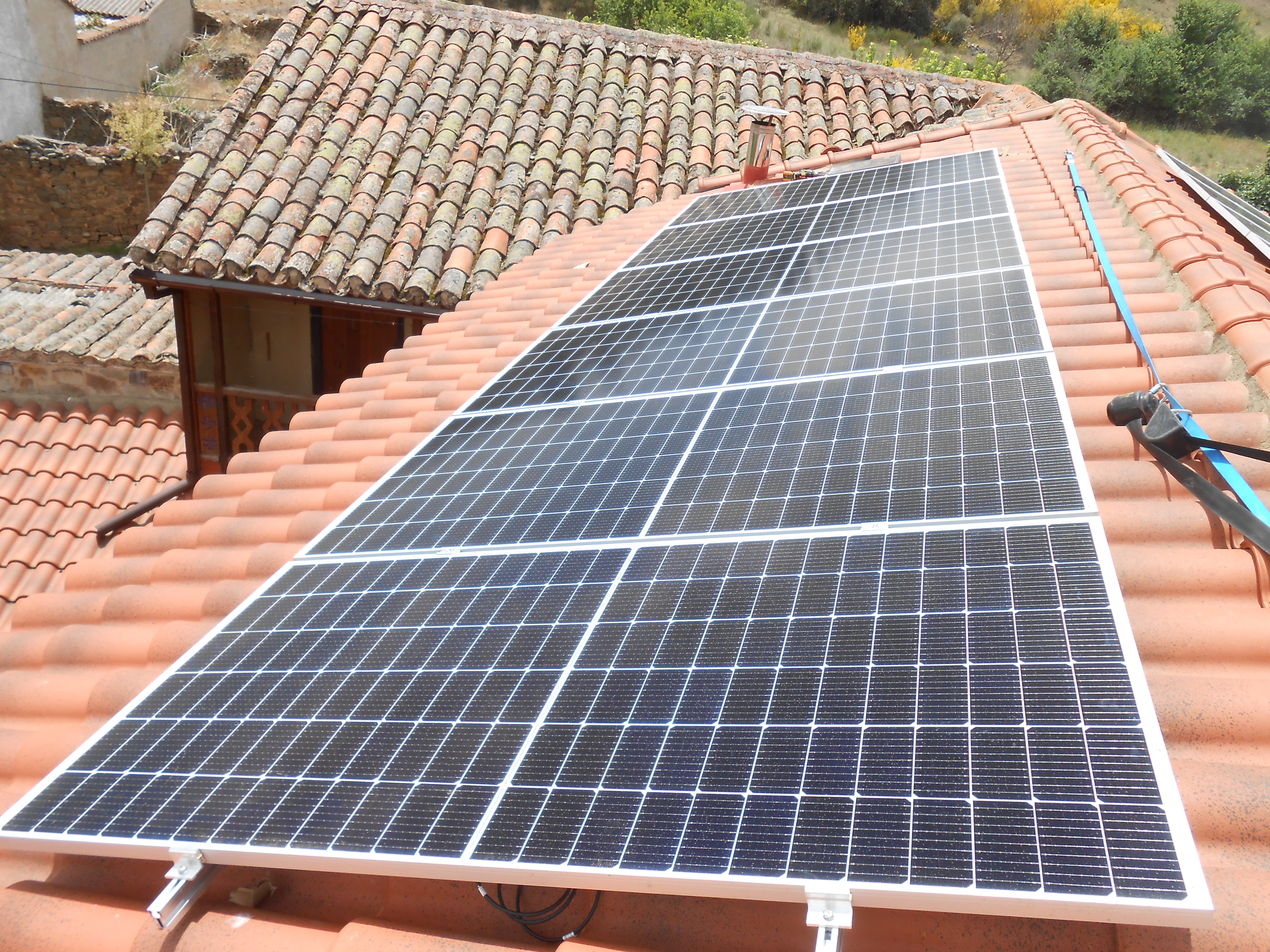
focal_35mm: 26
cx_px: 635
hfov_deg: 67.3
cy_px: 476
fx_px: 954
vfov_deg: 53.1
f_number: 3.5
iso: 80
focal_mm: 4.6
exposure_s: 1/640
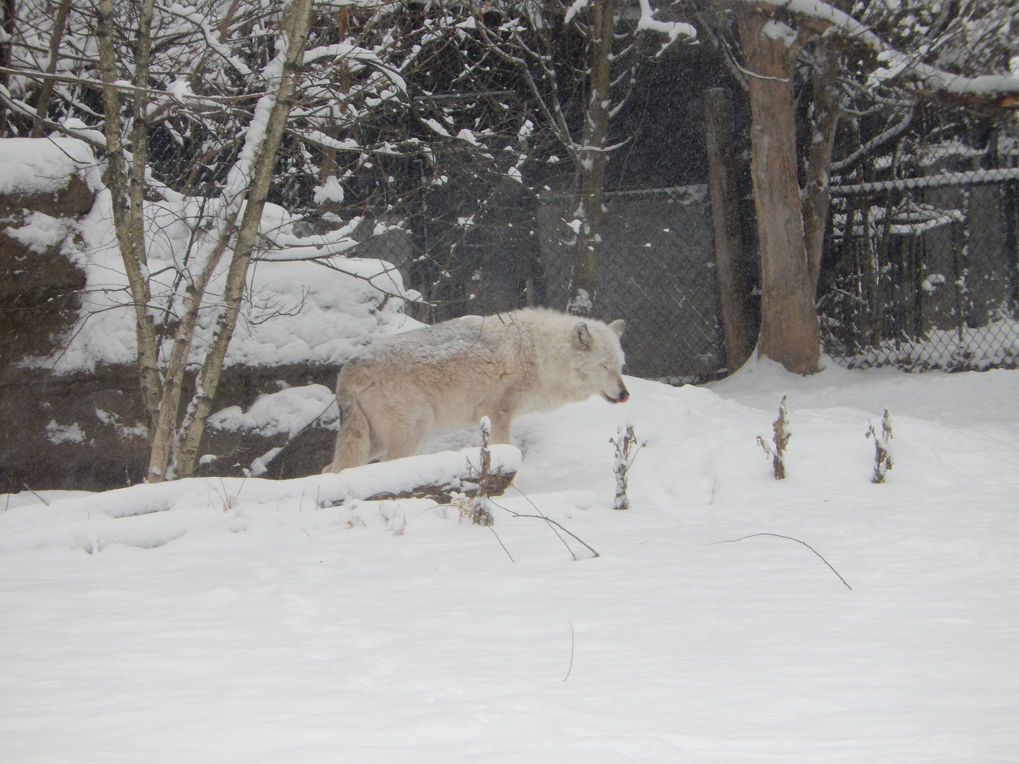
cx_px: 510
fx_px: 8802
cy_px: 382
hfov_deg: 6.6
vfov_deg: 5.0
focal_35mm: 299
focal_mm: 53.6
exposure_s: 1/160
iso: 125
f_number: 6
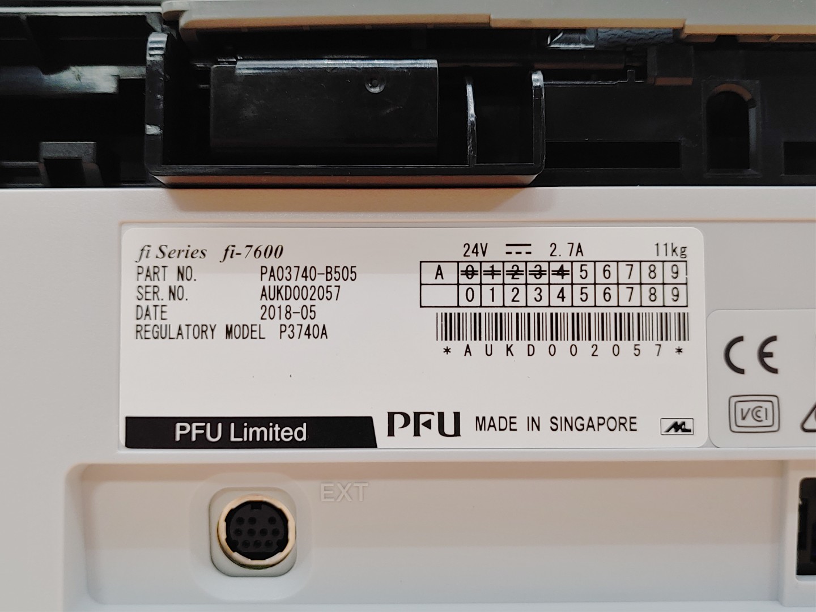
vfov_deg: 36.8
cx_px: 408
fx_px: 919
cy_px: 306
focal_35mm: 39
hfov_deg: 47.9
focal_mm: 4.36
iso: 50
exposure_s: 1/65
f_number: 1.8
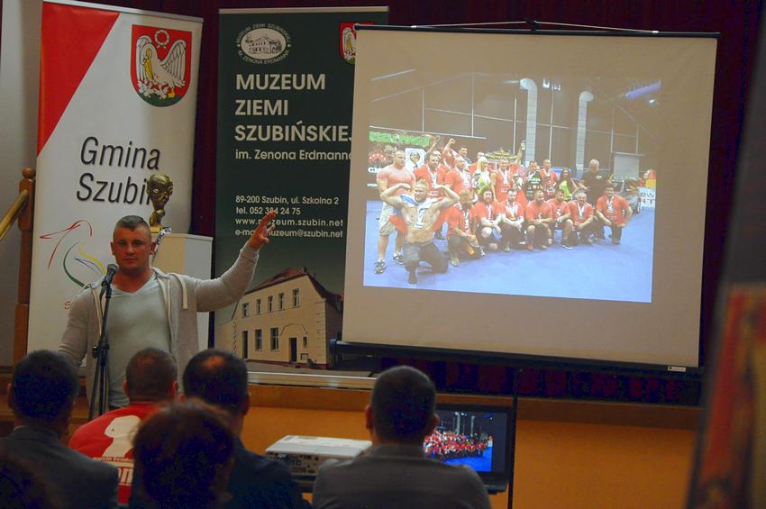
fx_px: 2232
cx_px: 383
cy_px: 254
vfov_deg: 13.0
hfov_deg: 19.5
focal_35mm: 105
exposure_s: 1/160
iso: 2500
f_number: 4.5
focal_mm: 70
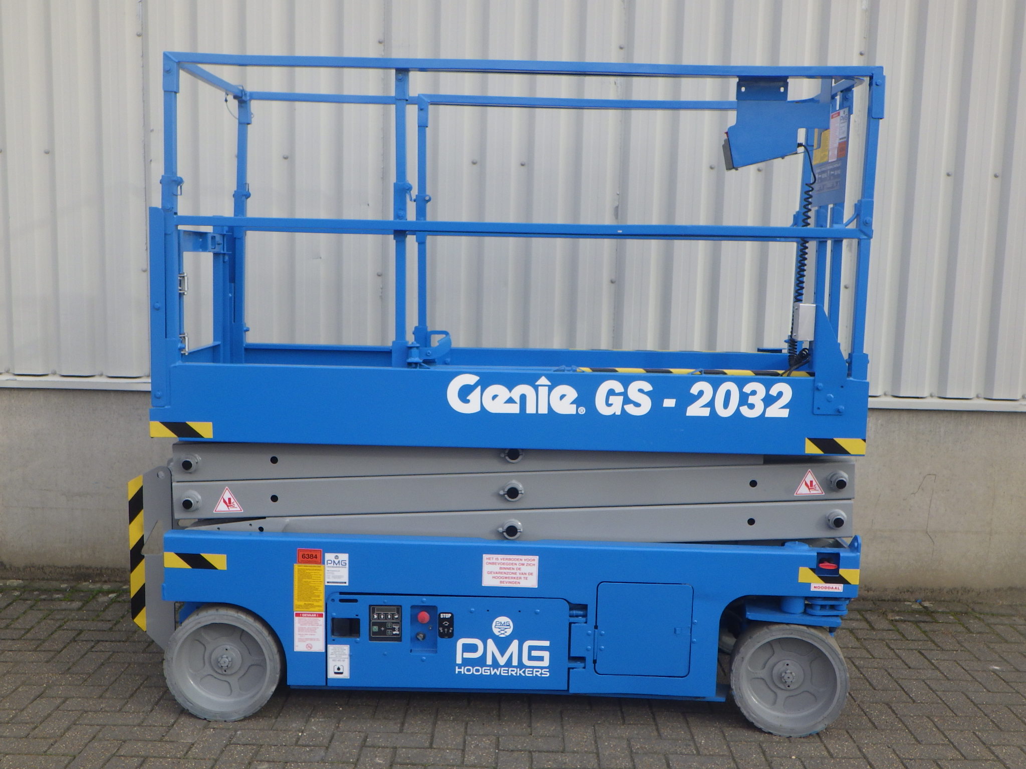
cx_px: 513
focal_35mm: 34
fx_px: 1008
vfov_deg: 41.8
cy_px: 384
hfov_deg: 54.0
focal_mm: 6.1
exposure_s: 1/250
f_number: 4.6
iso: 125
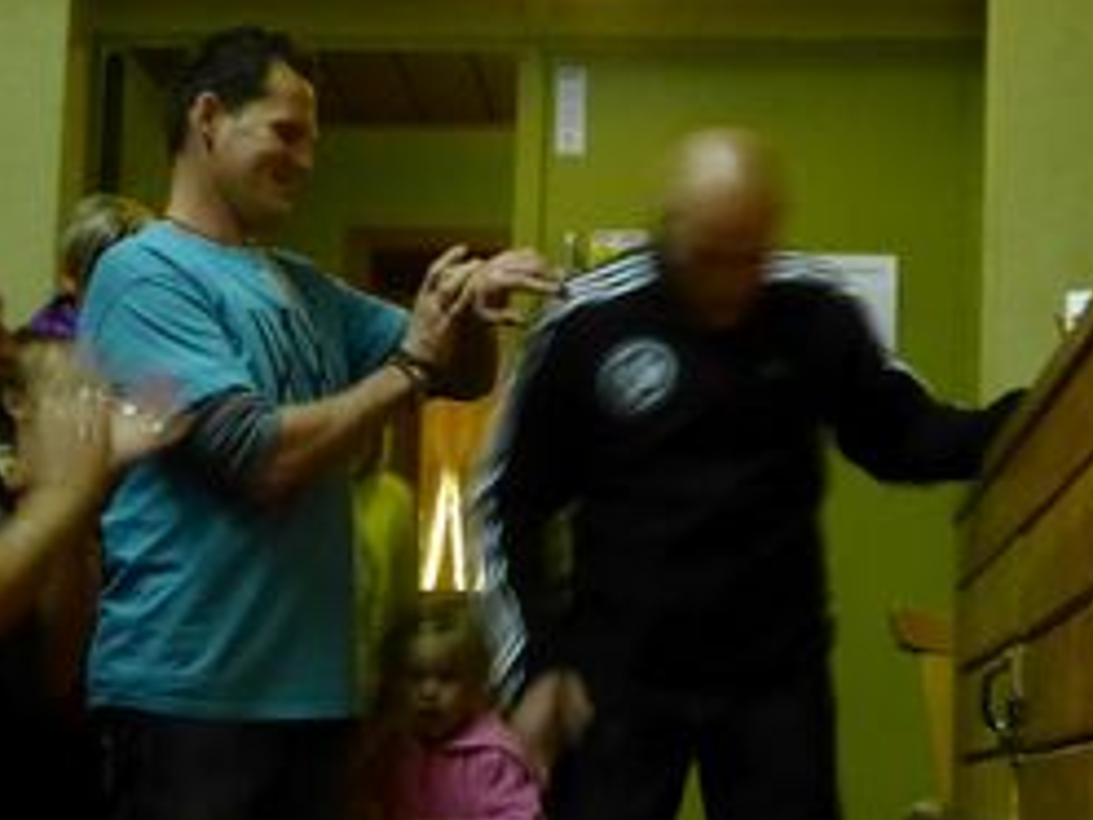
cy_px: 476
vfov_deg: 18.6
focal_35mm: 79
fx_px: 2494
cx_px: 560
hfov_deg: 24.7
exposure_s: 1/8
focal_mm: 8.5
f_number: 4.2
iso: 800
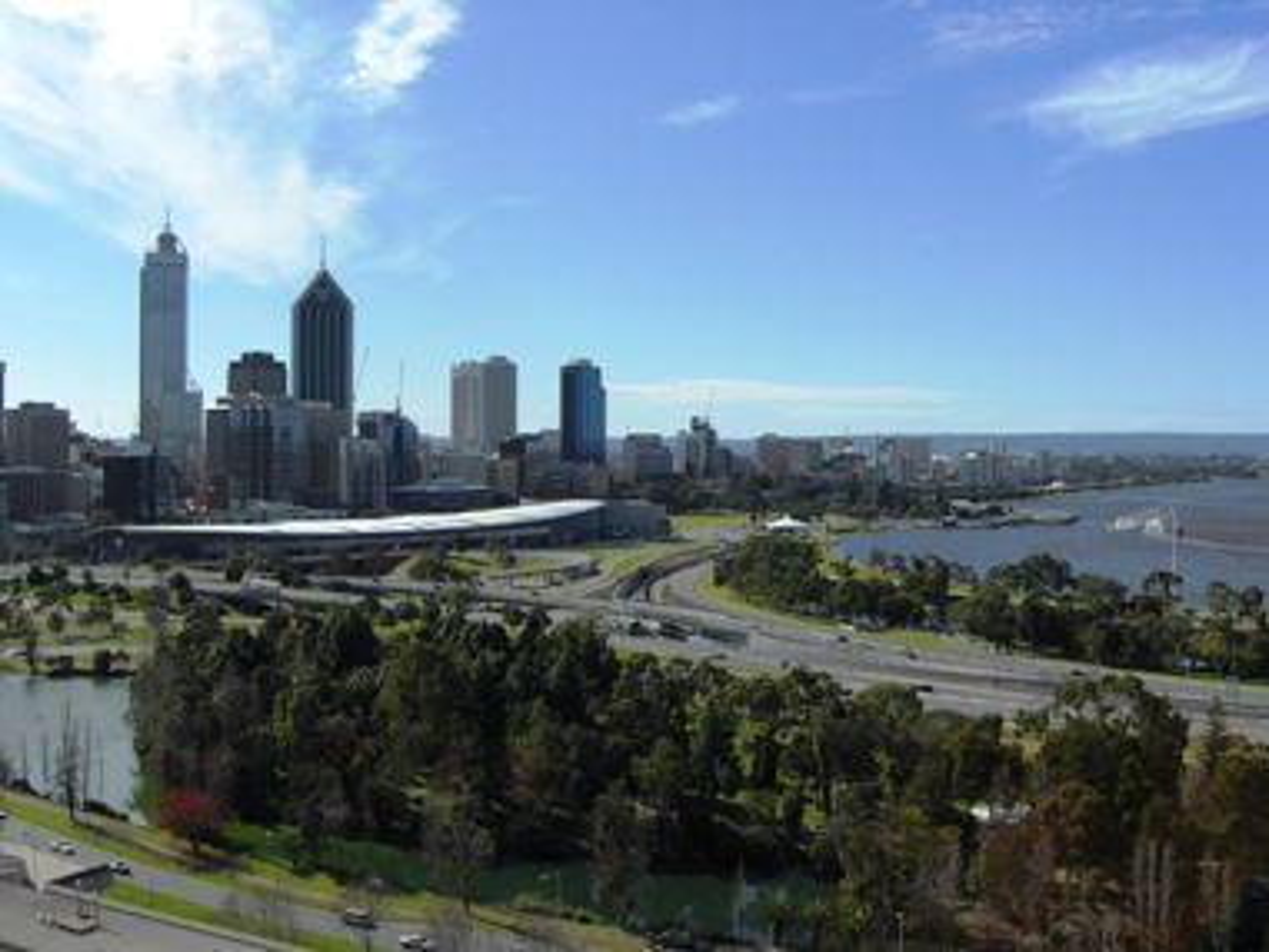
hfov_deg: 49.0
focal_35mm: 38
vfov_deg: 37.7
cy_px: 476
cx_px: 634
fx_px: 1393
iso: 80
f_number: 8
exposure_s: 1/250
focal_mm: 7.9
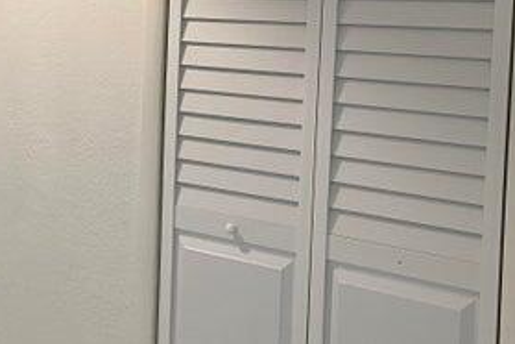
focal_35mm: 62
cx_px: 7
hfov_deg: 30.3
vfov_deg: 21.4
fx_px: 887
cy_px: 28
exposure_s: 1/60
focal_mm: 4.25
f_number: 1.8
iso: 80
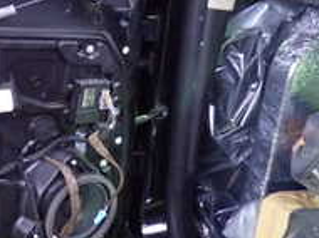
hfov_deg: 23.7
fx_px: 727
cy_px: 13
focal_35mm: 79
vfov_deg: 18.3
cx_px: 3
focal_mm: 4.5
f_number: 2
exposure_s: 1/25
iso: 800
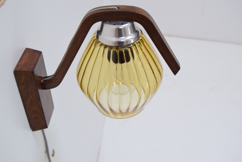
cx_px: 121
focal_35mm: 46
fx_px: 313
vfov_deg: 29.0
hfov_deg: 42.3
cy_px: 81
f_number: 6.3
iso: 1600
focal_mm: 31
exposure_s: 1/160
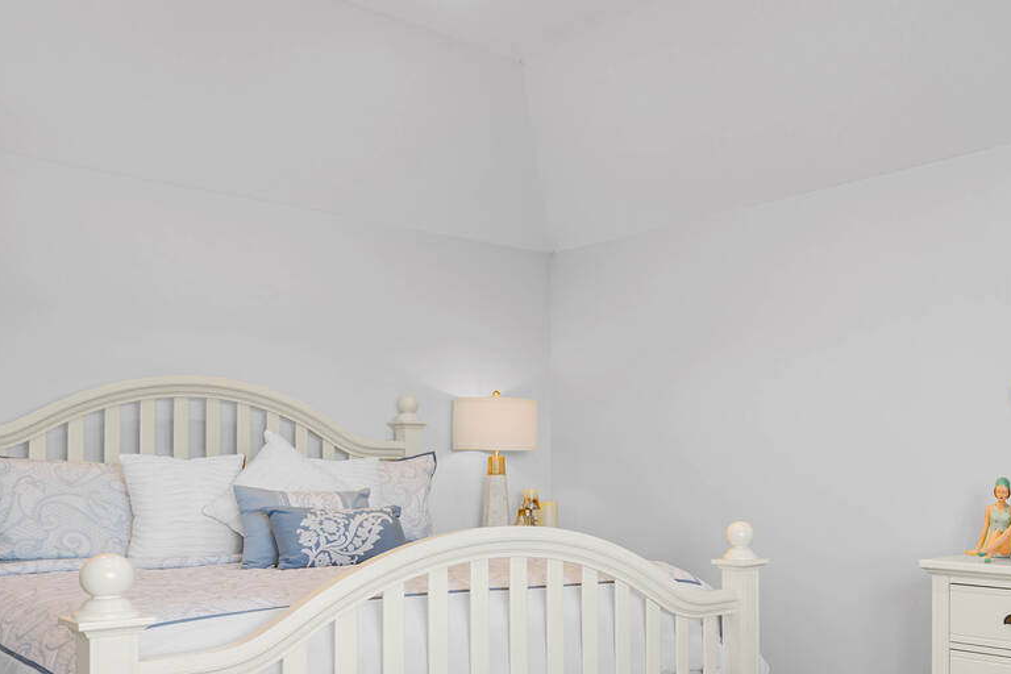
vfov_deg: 37.4
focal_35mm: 35
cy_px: 453
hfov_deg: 52.9
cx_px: 711
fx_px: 983
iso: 250
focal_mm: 14
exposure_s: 1/4
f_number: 9
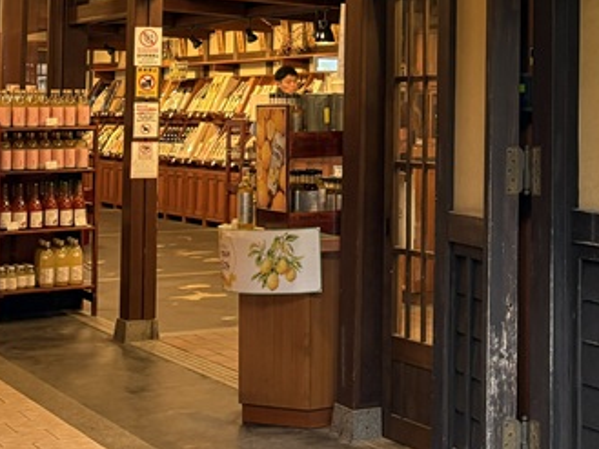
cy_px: 11
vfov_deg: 18.2
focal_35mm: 79
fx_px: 1368
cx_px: 581
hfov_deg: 23.8
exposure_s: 1/60
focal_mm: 5.96
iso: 160
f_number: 1.6
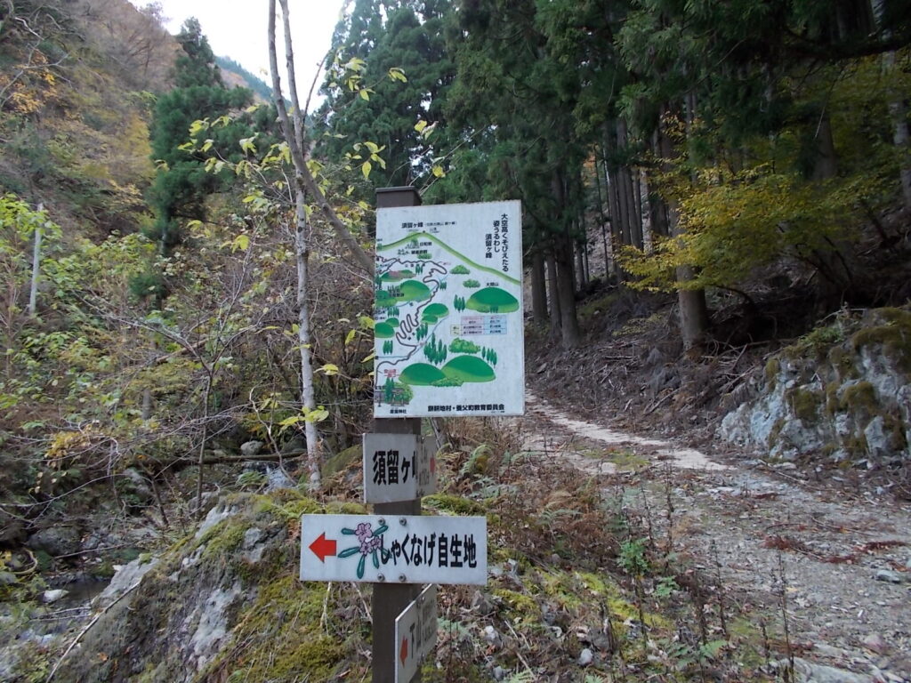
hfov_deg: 67.3
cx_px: 456
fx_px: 684
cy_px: 342
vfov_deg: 53.1
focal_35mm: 26
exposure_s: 1/40
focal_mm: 4.6
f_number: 3.2
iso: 80
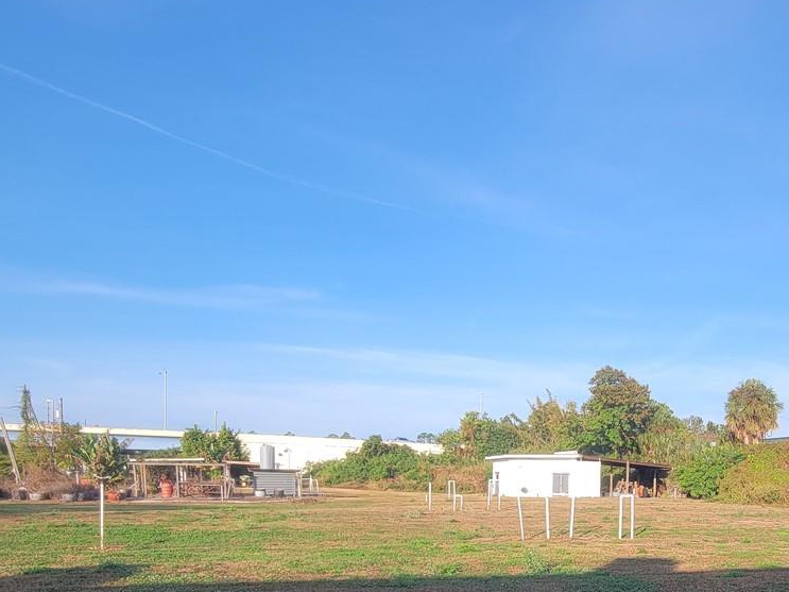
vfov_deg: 46.1
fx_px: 638
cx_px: 534
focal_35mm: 28
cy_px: 505
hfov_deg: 61.7
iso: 50
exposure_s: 1/773
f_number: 2.2
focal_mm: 2.2
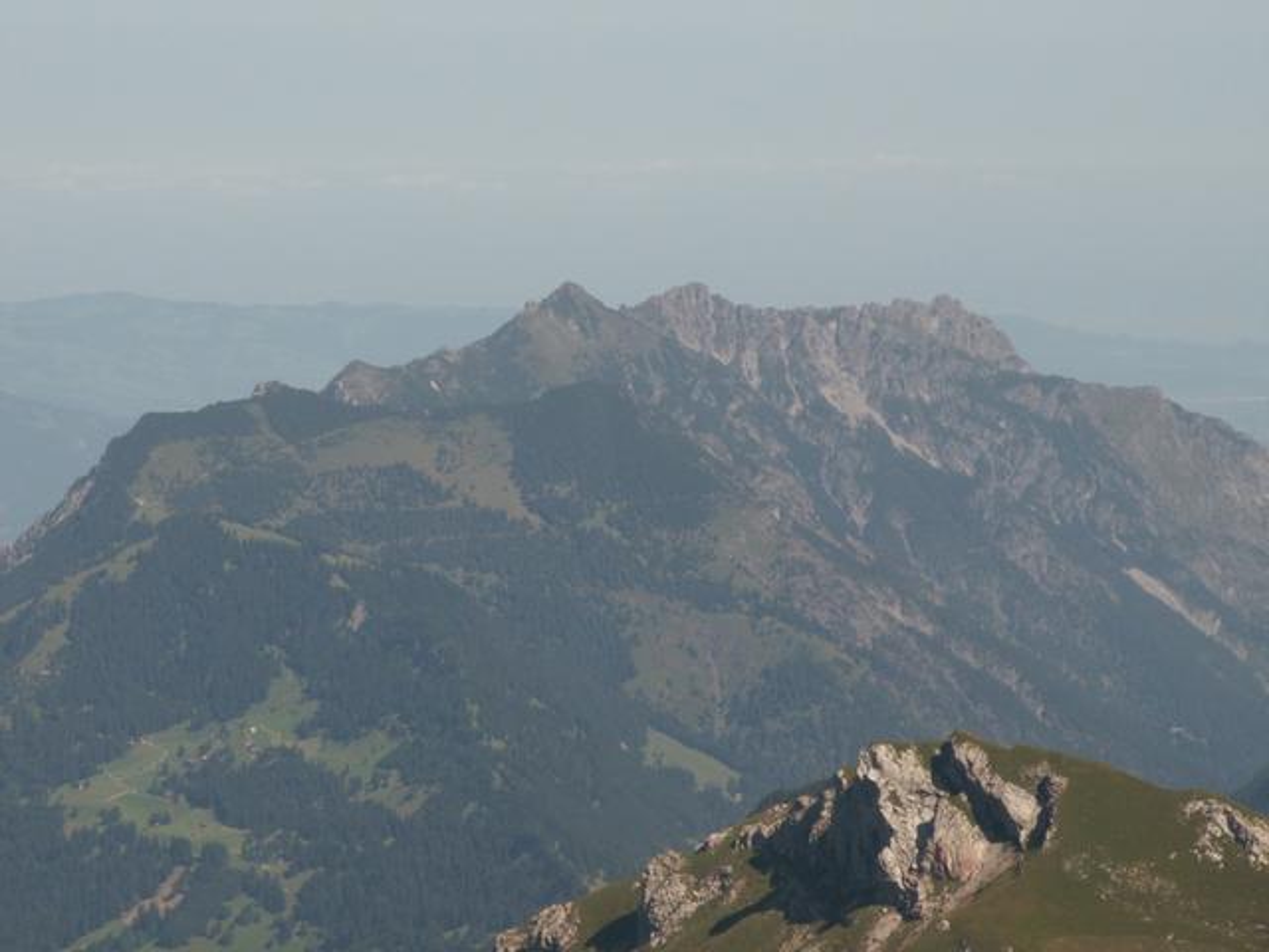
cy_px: 476
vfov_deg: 9.7
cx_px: 634
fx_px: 5609
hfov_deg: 12.9
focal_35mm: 153
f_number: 8
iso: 50
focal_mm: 24.96
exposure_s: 1/200
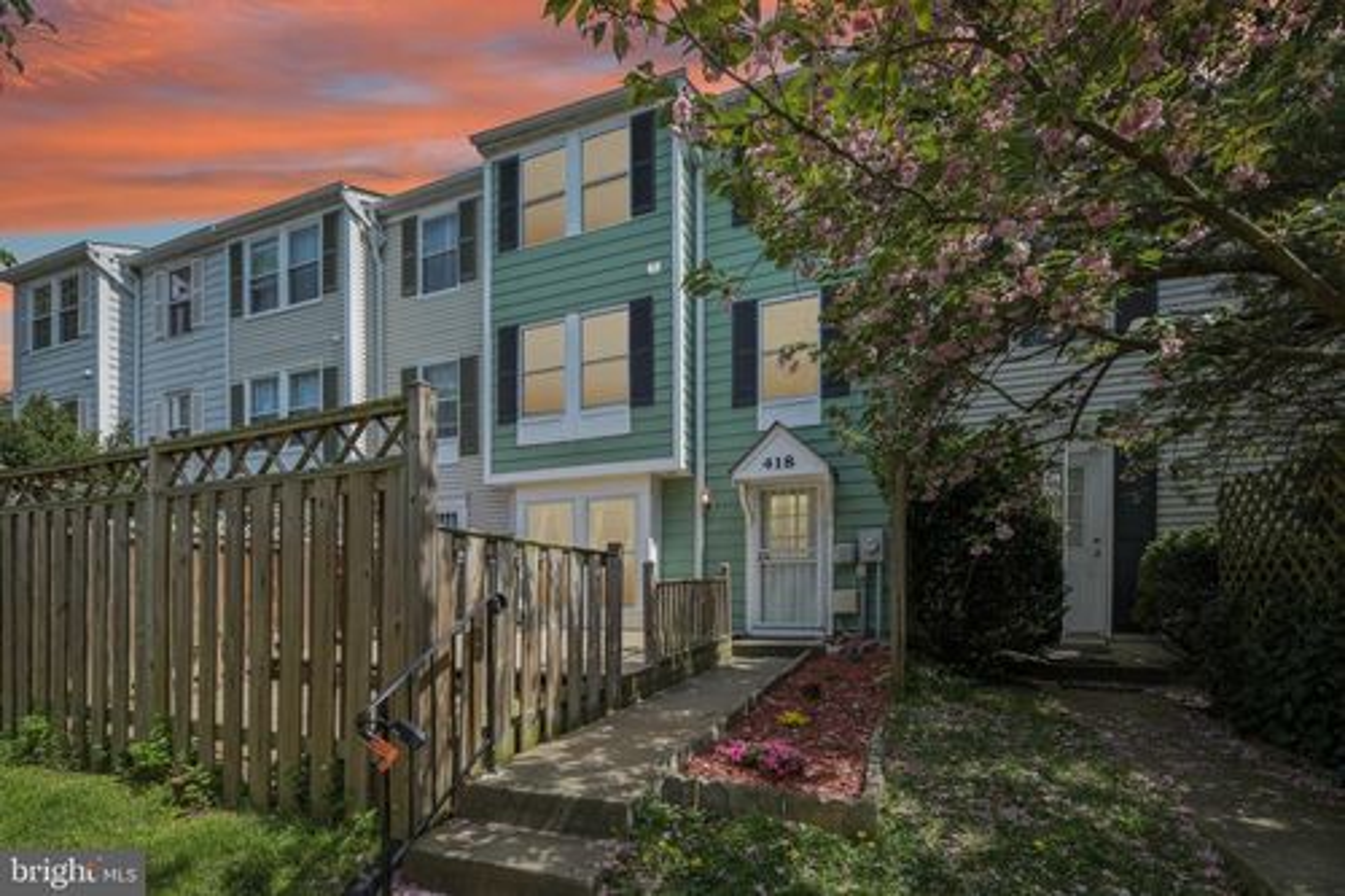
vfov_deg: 81.2
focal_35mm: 14
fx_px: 523
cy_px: 448
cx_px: 672
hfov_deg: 104.3
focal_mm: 14
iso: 100
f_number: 8
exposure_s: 1/100
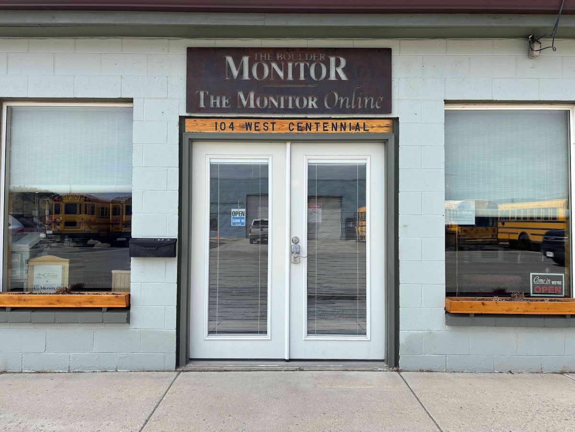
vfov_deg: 53.1
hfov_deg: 67.3
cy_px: 216
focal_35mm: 26
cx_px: 288
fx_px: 432
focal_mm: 5.96
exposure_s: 1/2151
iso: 50
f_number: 1.6
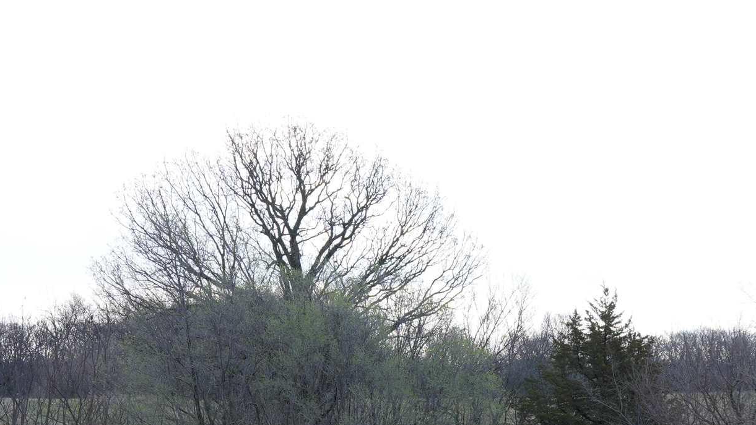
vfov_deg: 13.3
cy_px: 523
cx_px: 513
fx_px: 1768
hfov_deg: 24.0
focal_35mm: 88
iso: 100
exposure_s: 1/160
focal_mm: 22.3
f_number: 5.6
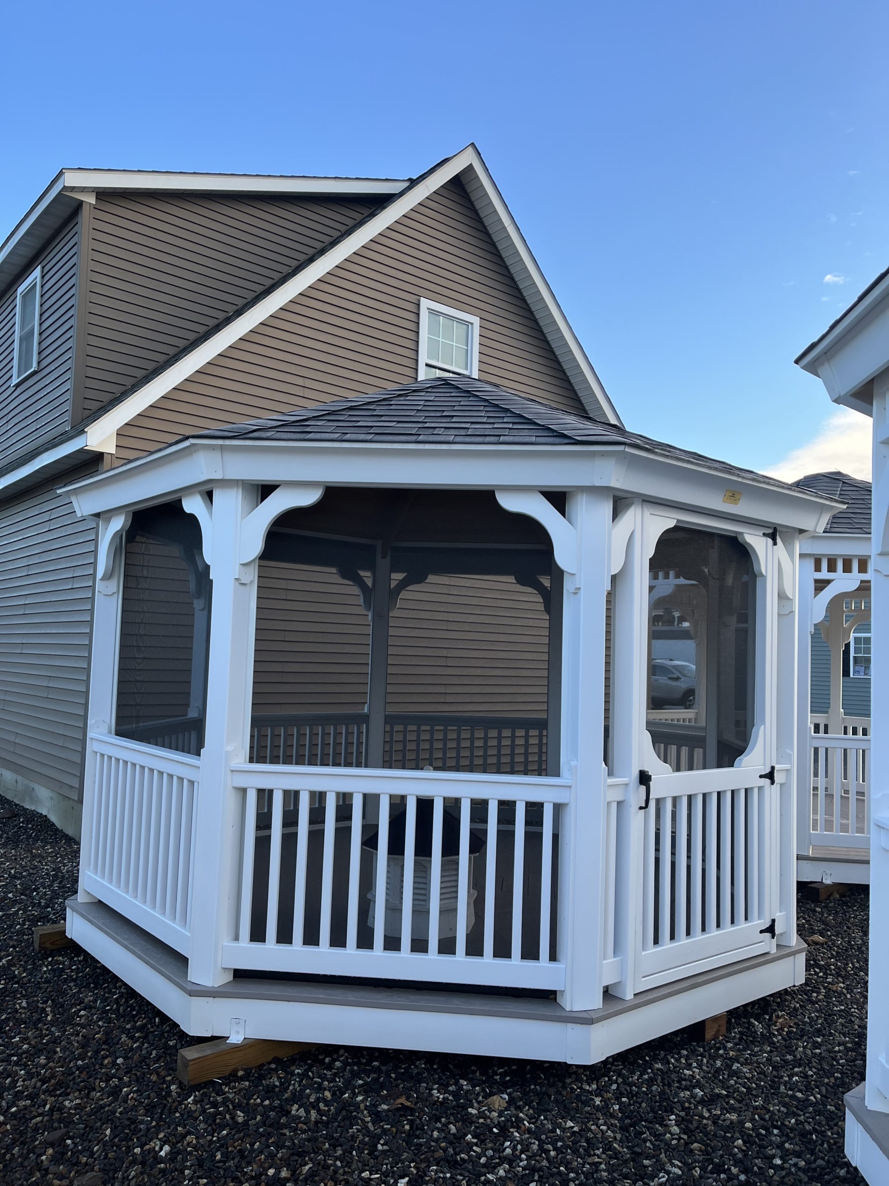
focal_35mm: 26
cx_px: 444
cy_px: 593
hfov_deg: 53.1
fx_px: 890
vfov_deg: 67.3
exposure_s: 1/457
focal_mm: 5.1
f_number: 1.6
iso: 50
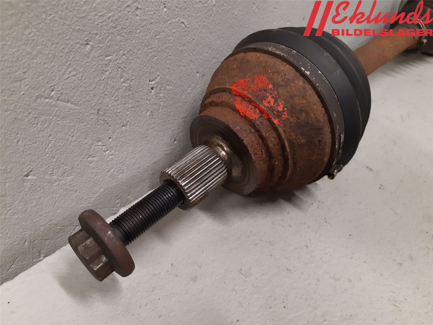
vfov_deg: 53.1
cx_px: 216
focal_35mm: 26
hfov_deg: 67.3
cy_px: 162
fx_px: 325
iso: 200
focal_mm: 3.93
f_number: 1.7
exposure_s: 1/50
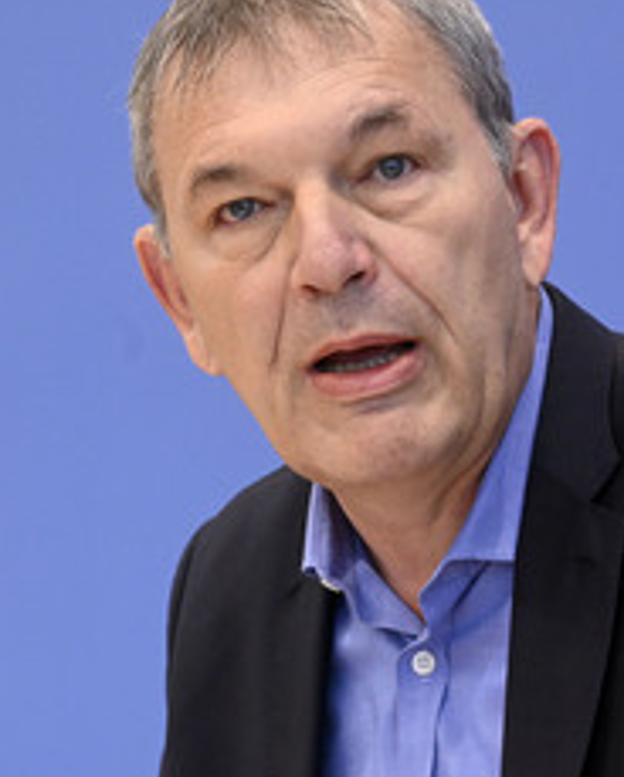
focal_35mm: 295
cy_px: 411
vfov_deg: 6.5
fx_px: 6792
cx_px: 351
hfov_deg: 5.3
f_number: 6.3
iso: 4000
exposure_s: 1/400
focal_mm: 160
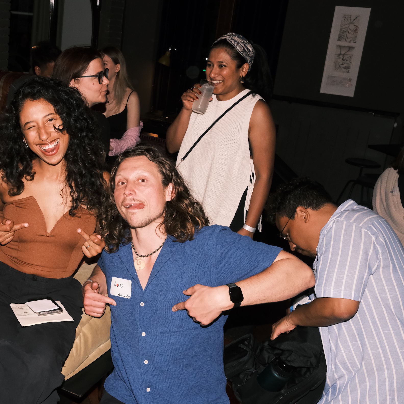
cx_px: 102
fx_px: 594
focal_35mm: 45
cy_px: 201
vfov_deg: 37.6
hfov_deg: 36.7
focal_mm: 23
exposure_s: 1/125
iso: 3200
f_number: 8
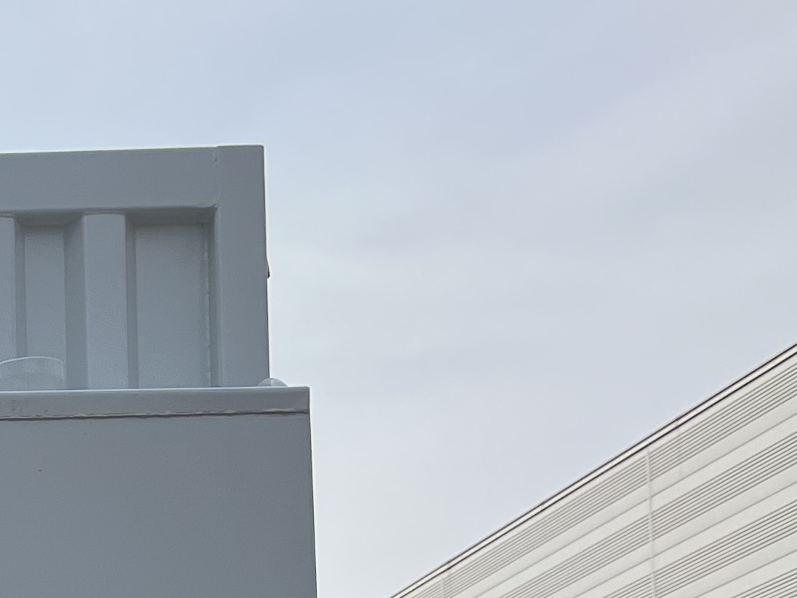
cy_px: 973
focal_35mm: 96
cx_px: -526
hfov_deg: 17.5
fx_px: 2210
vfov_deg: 14.1
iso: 50
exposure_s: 1/3623
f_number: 1.6
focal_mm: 5.1
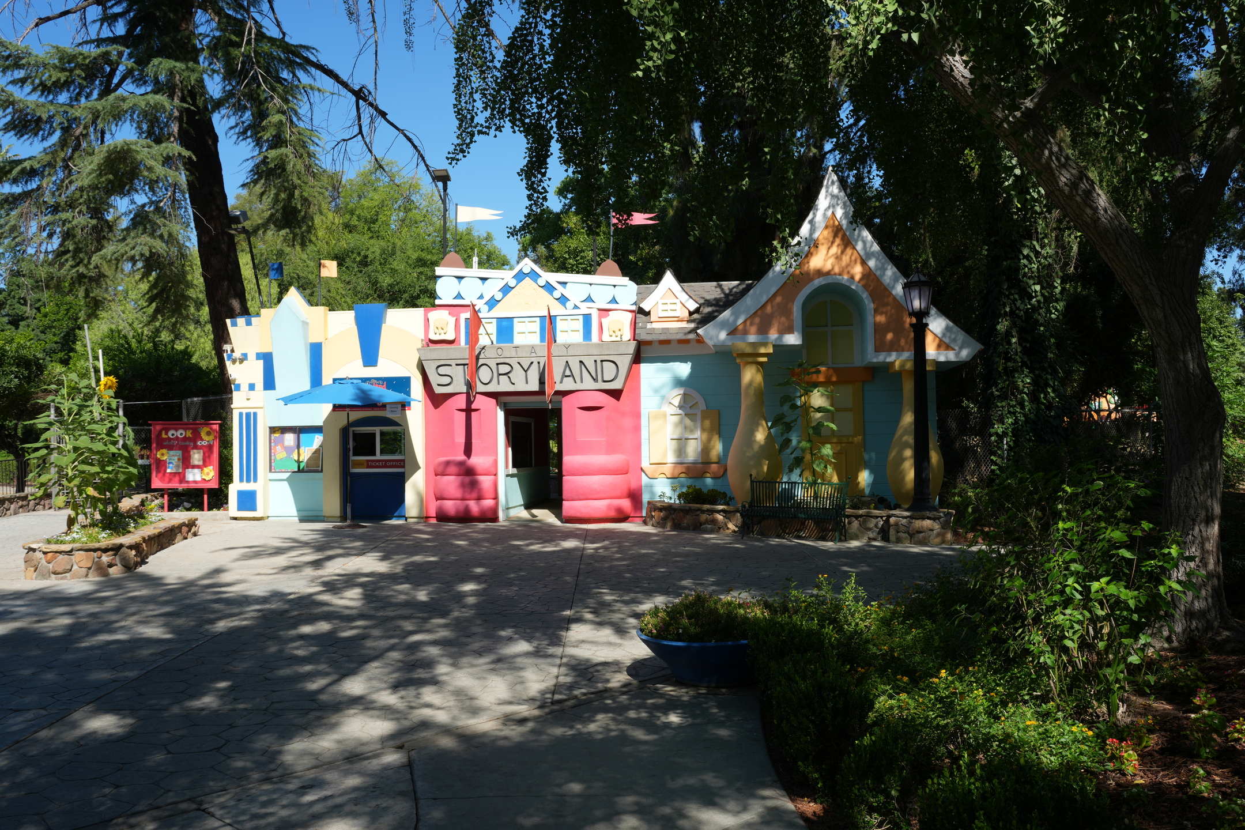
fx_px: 1037
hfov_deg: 61.9
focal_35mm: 30
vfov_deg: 43.6
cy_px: 415
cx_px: 622
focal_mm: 30
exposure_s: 1/60
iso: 100
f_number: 14
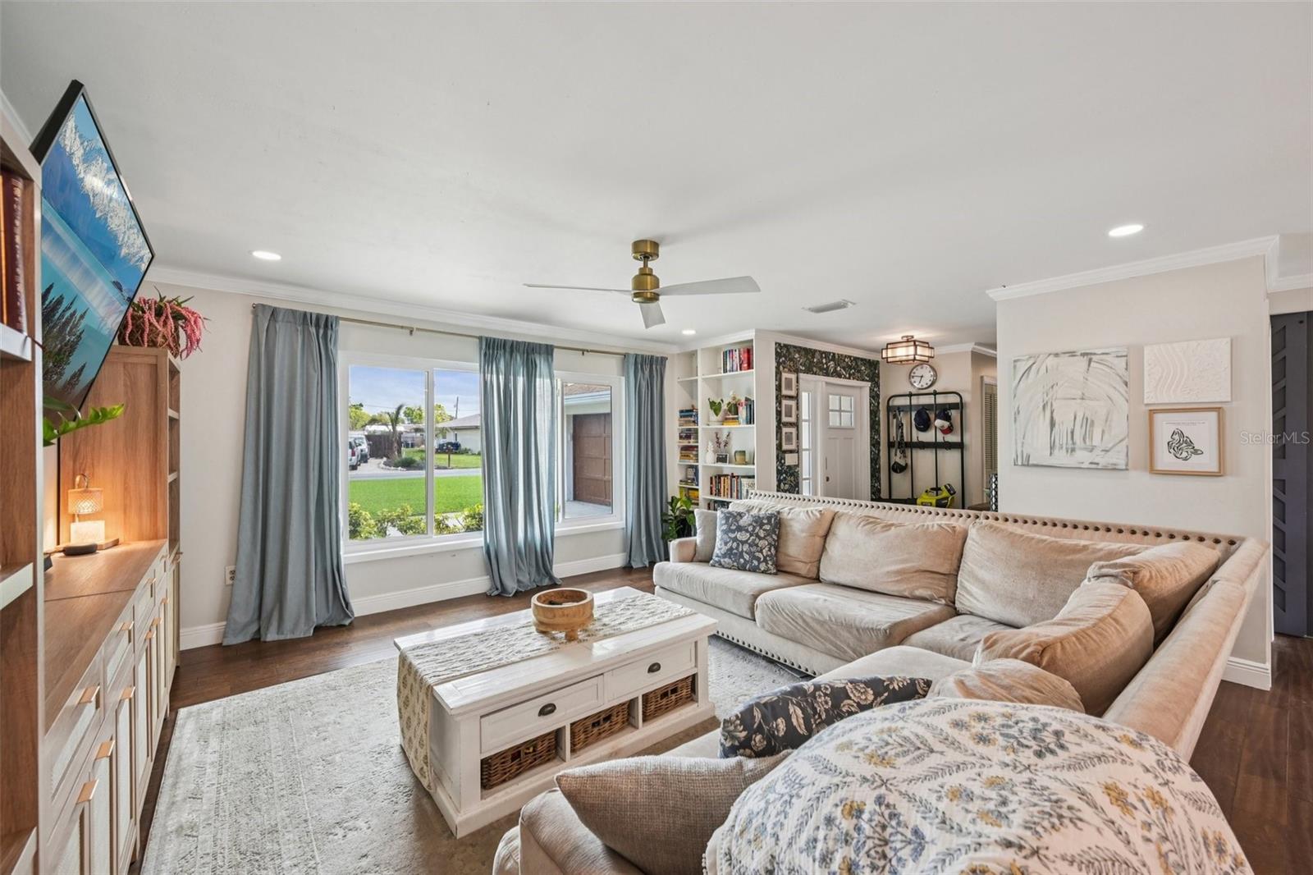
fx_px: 510
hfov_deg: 104.3
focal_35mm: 14
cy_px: 438
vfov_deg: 81.2
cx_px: 656
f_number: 8
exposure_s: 1/30
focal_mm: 14
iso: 400
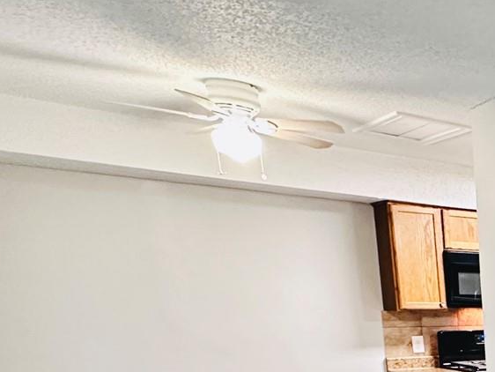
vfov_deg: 24.6
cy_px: 492
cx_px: 719
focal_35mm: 51
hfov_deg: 27.5
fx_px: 730
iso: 800
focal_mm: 2.22
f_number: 2.2
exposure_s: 1/60
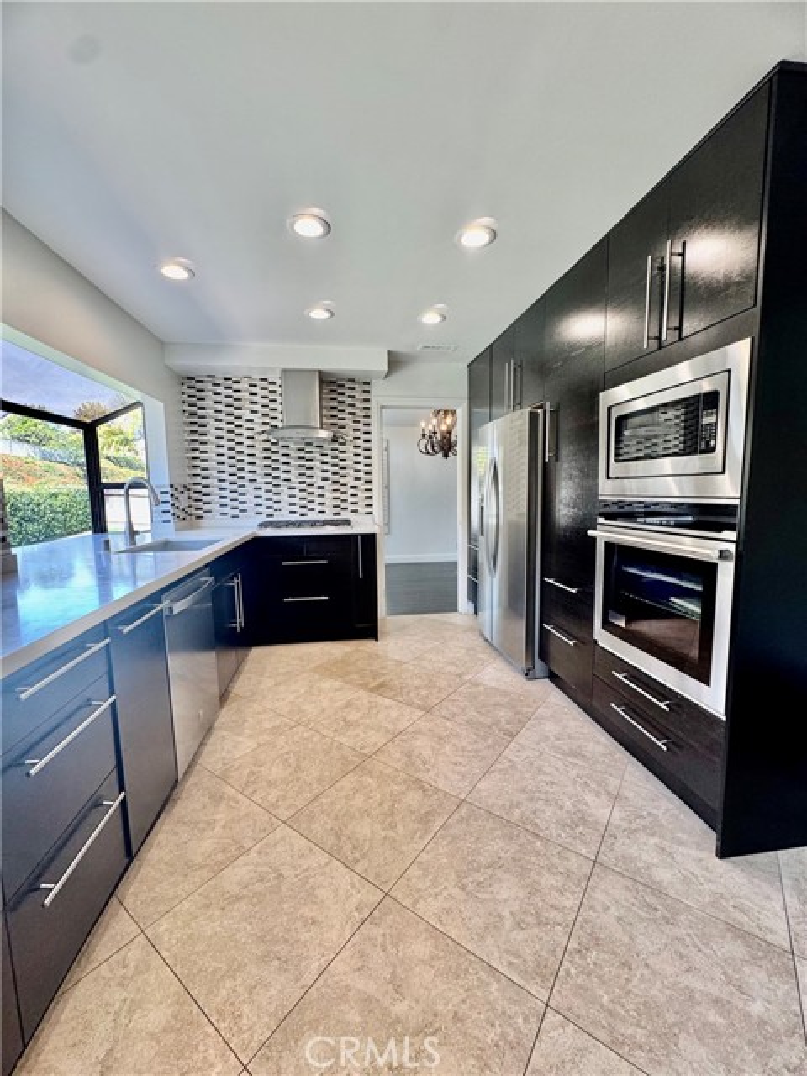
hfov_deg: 85.7
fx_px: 435
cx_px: 404
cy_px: 538
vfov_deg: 102.1
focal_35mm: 14
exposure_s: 1/120
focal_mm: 2.22
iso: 160
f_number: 2.2
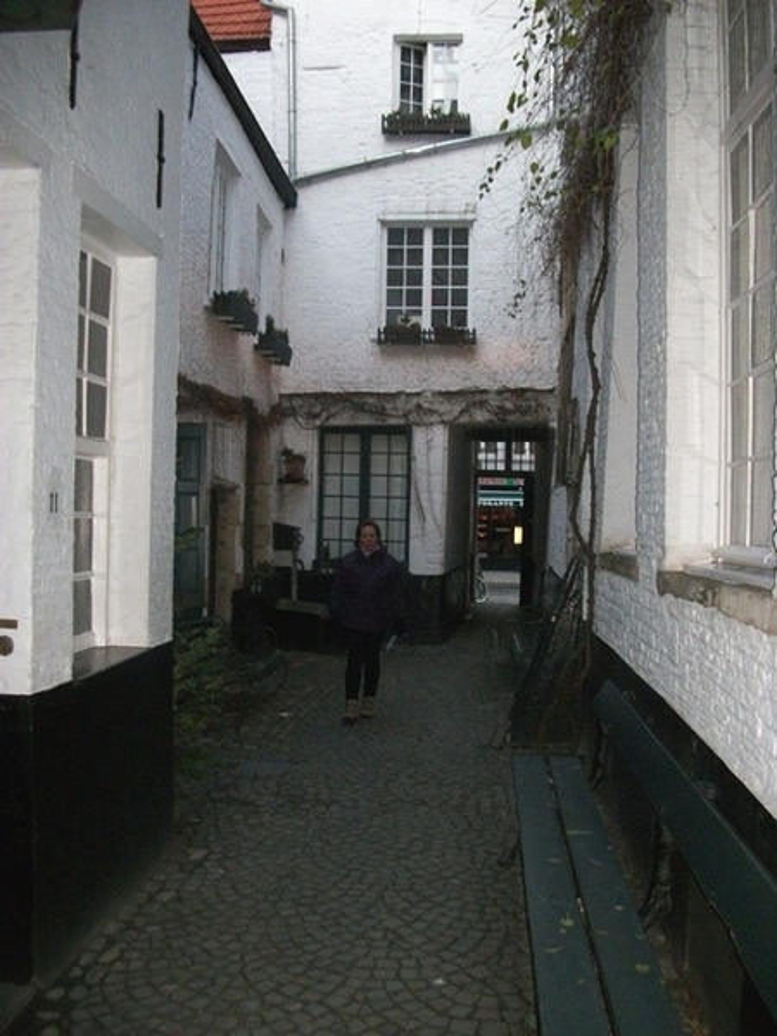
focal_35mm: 32
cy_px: 518
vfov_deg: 56.8
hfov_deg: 44.2
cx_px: 388
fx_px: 958
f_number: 2.9
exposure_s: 1/60
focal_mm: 5.7
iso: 320
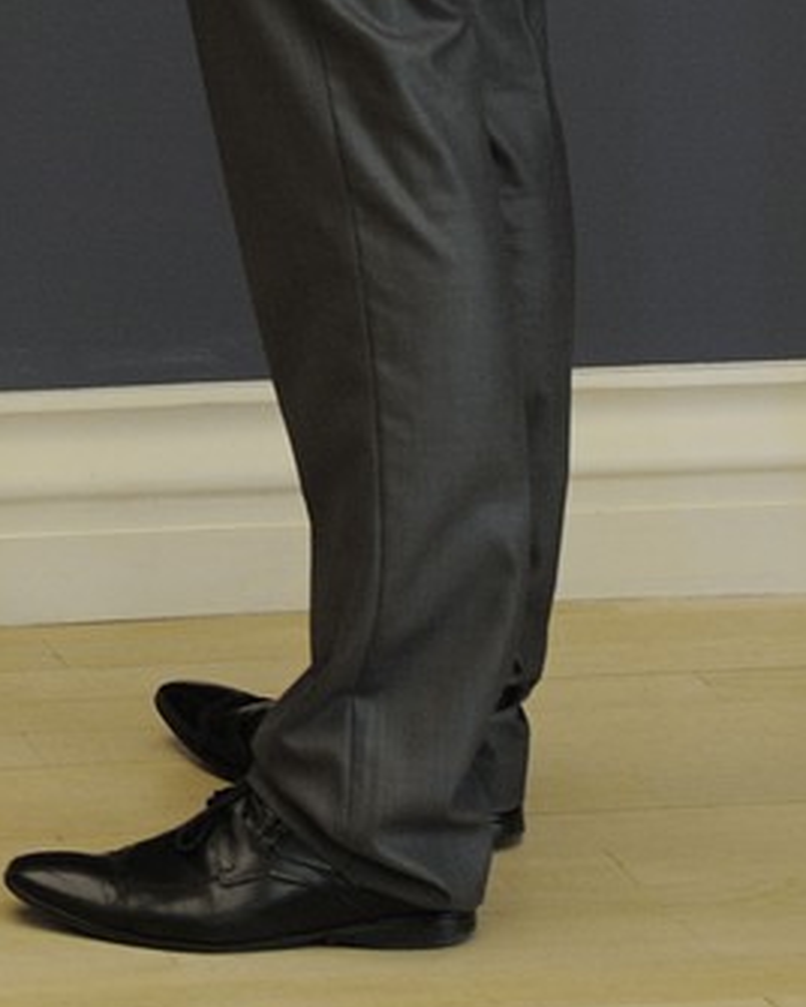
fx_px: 6679
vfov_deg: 8.1
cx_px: -427
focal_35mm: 224
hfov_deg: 6.8
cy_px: -1163
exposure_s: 1/25
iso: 800
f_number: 4.5
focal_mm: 50
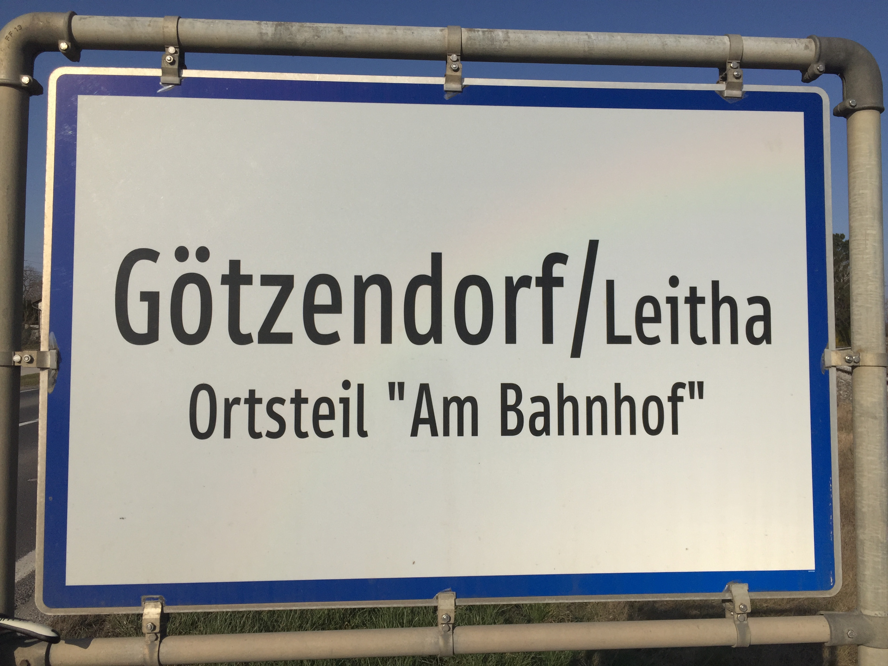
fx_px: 744
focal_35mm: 29
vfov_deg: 48.2
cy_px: 333
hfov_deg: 61.7
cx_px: 444
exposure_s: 1/6623
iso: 32
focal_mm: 4.15
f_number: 2.2
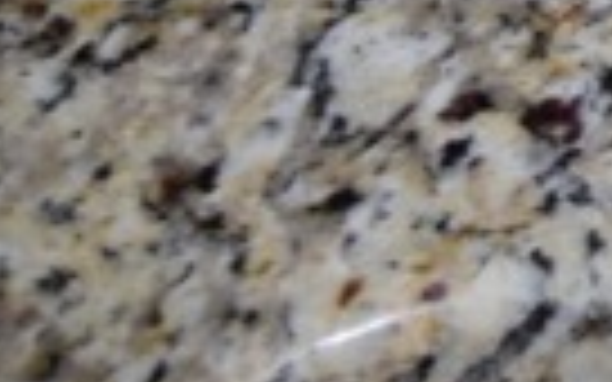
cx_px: 2223
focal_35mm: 326
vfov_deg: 3.9
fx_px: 5433
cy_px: -627
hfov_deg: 5.7
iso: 400
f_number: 5.6
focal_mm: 29
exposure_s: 1/125
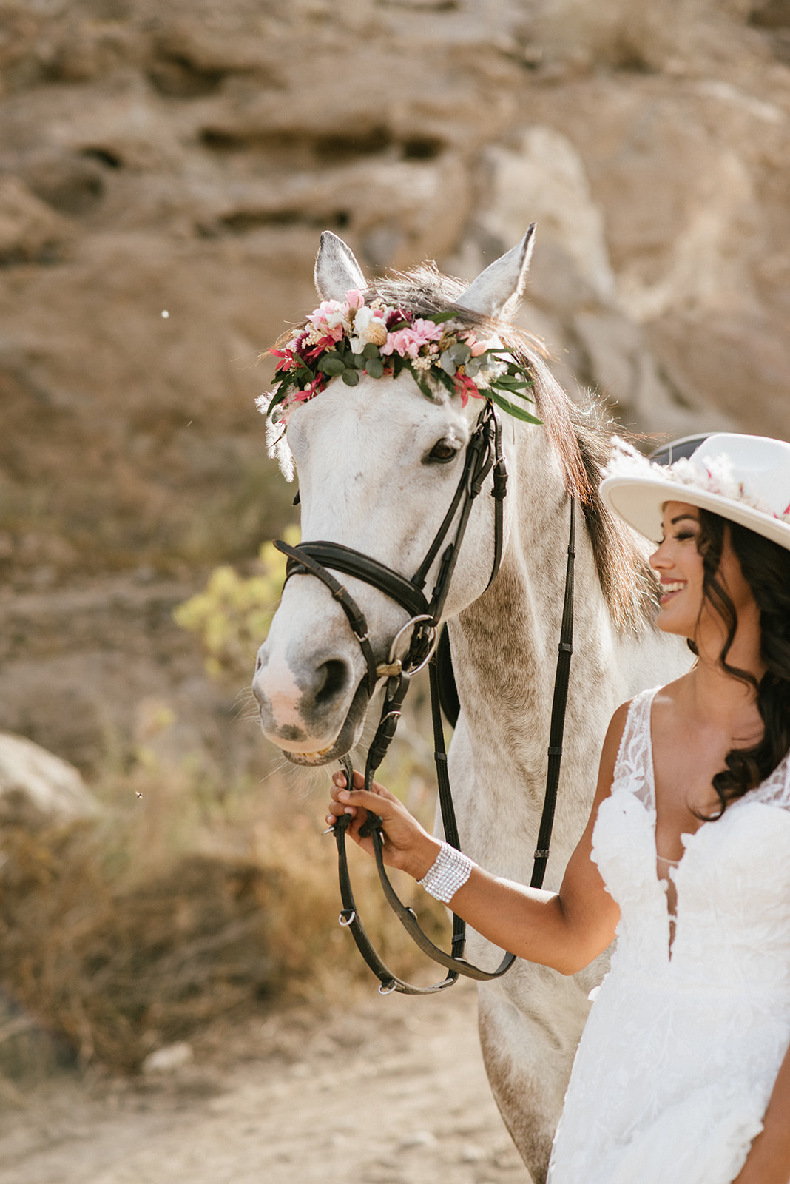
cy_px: 592
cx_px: 395
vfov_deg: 23.9
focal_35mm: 85
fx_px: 2795
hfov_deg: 16.1
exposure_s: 1/2000
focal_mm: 85
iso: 200
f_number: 3.2
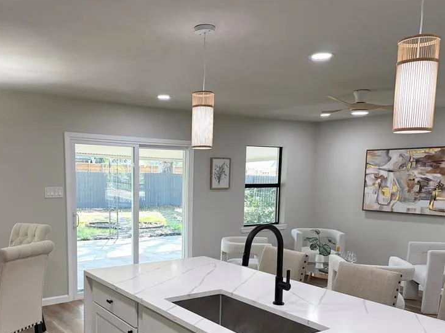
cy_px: 232
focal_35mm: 34
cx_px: 170
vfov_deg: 41.0
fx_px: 437
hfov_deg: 53.4
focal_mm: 6.76
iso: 160
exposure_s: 1/218
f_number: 1.78
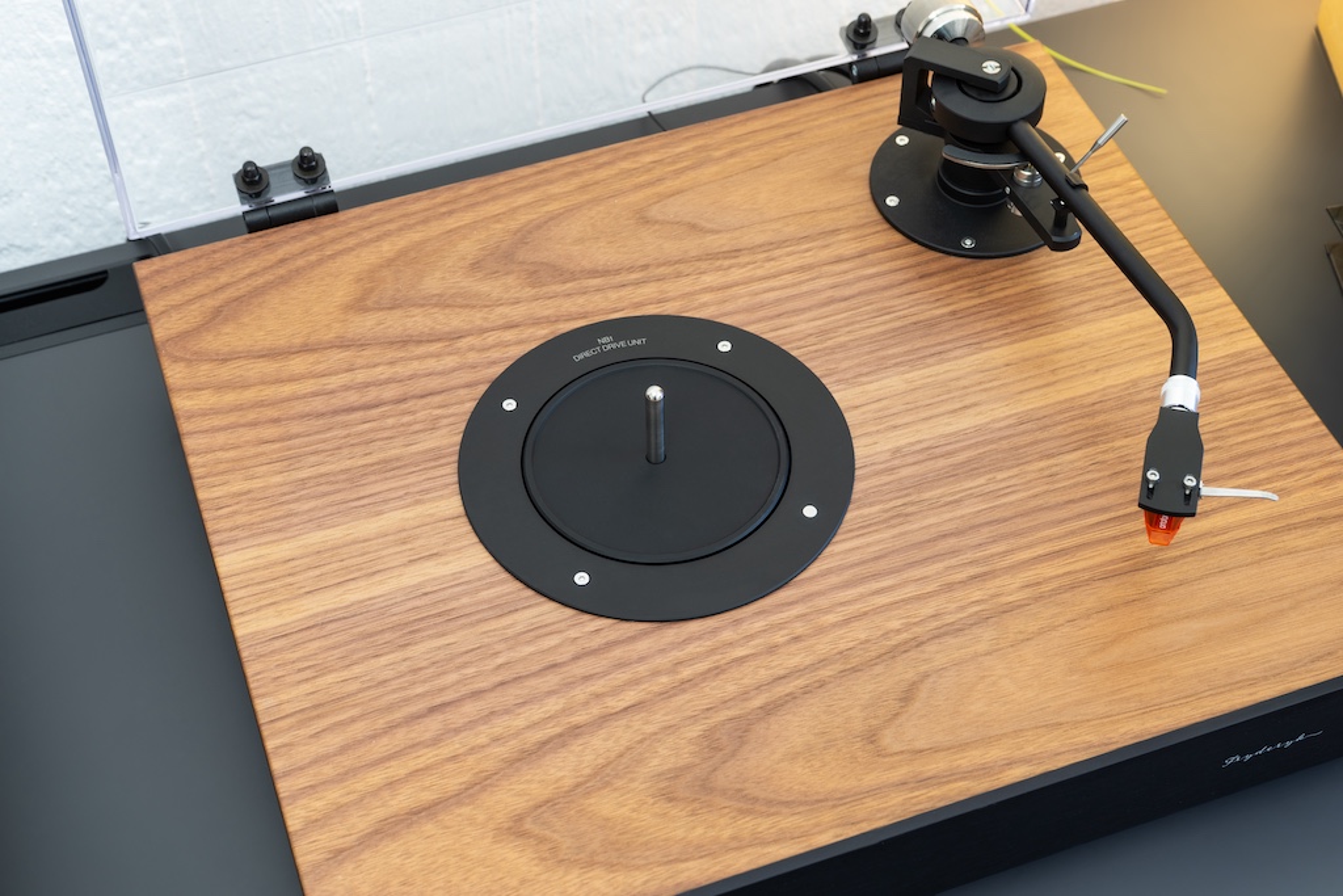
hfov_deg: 37.5
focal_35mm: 53
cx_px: 672
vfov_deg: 25.5
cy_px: 448
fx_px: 1977
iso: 125
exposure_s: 1/3
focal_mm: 53
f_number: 9
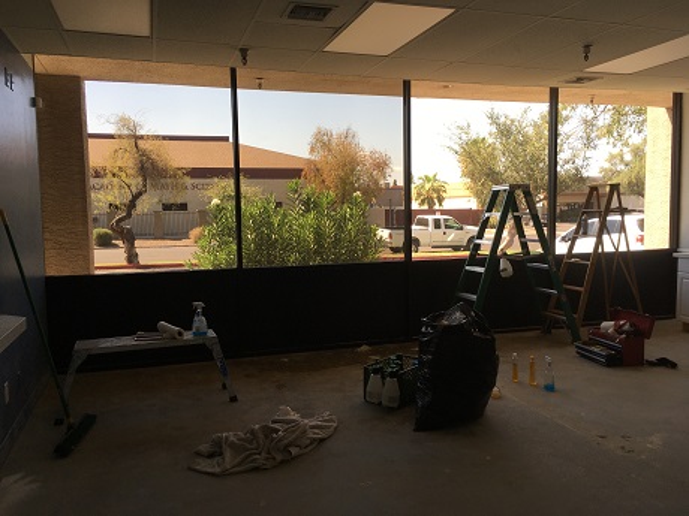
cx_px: 344
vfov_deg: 48.2
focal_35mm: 29
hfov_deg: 61.7
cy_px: 258
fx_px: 577
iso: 25
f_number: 2.2
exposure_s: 1/184
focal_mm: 4.15
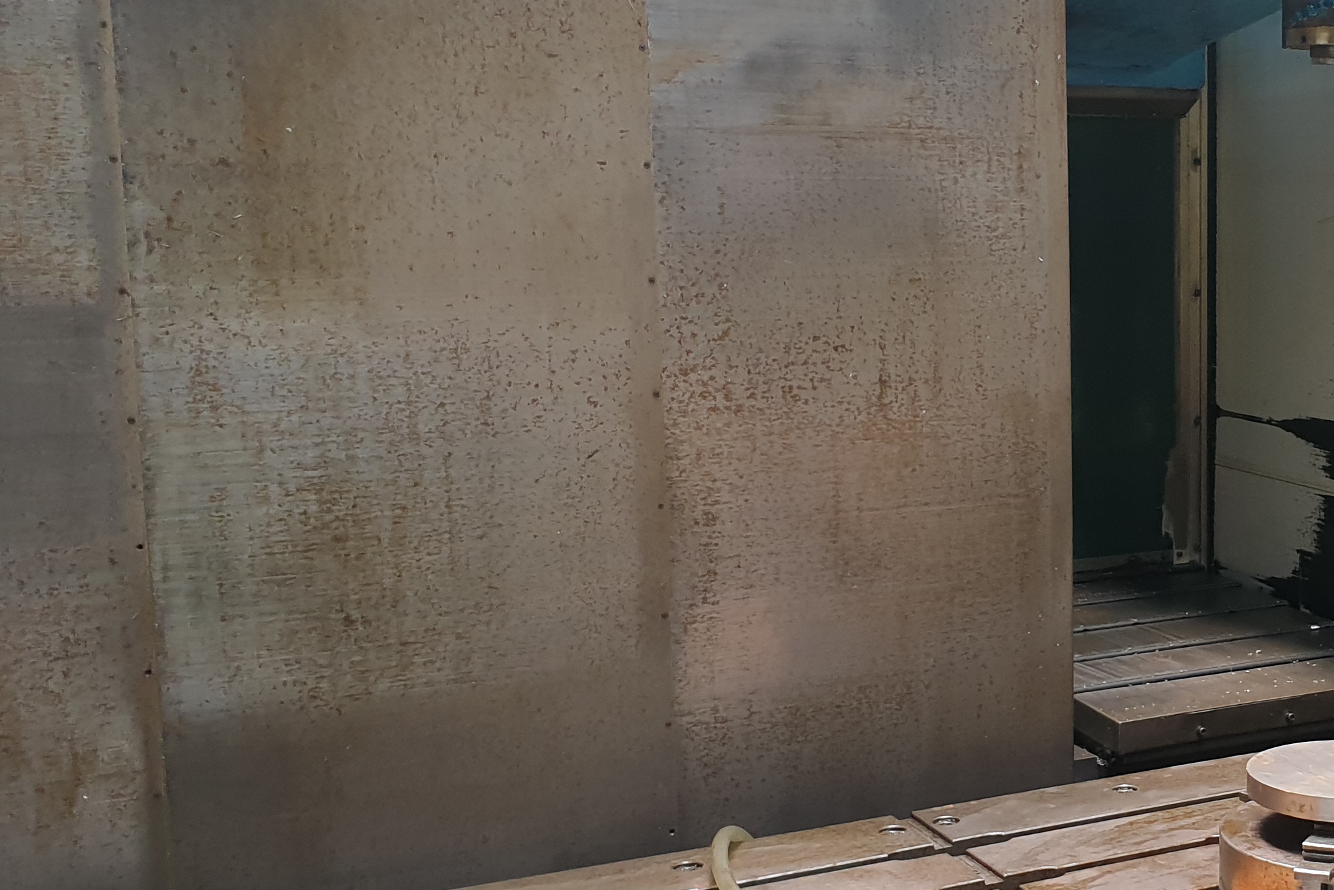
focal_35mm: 55
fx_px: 2038
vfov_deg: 24.6
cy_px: 485
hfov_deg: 34.5
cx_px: 1170
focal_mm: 4.3
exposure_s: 1/100
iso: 100
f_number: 2.4
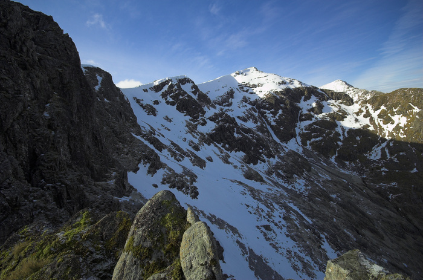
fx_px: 176
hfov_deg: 100.5
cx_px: 212
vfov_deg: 77.0
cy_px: 140
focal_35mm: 15
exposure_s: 1/80
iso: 200
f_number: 9
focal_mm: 10
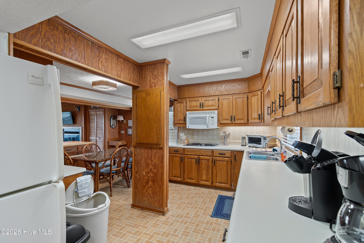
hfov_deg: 100.4
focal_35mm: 15
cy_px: 122
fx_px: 152
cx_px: 182
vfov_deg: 77.3
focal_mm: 10
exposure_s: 1/8
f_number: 4.5
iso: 100
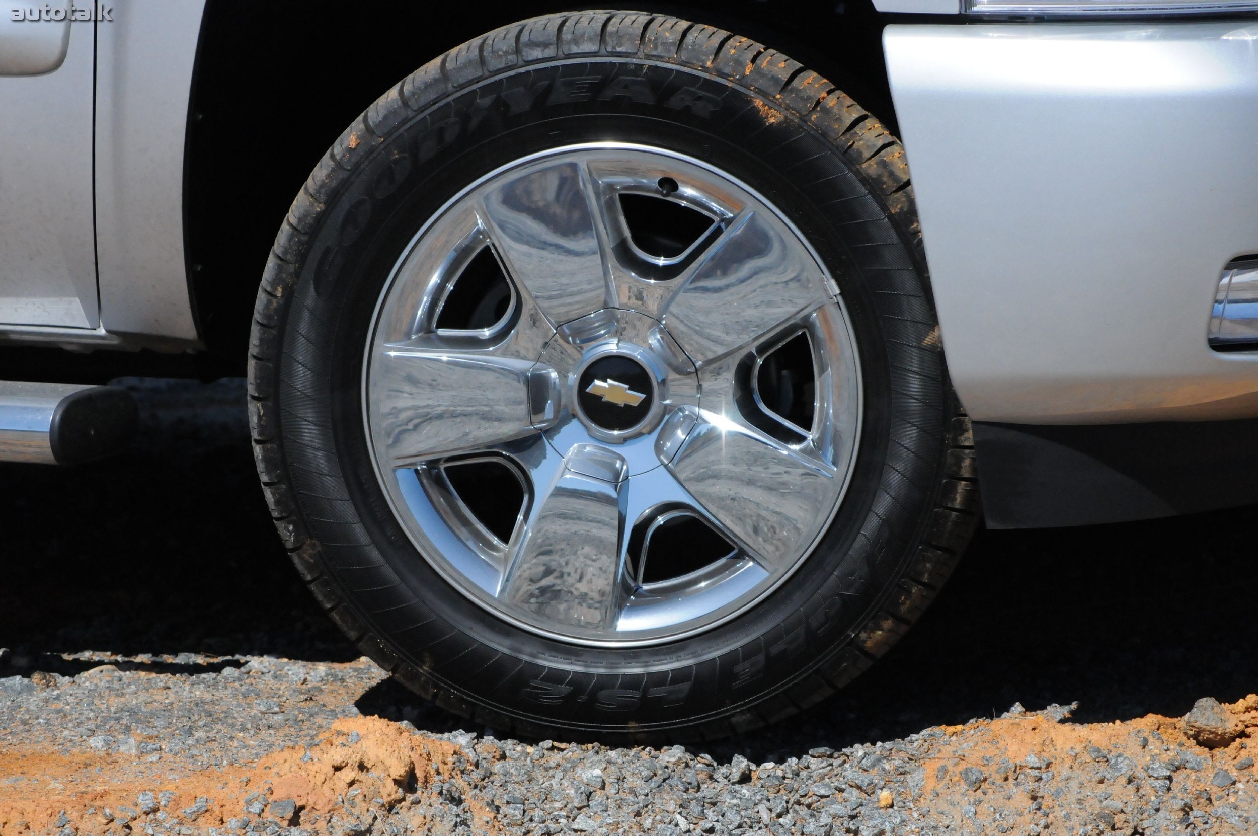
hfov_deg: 9.5
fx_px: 7592
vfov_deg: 6.3
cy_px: 418
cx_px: 629
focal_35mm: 218
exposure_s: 1/6400
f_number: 10
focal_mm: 145
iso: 2000
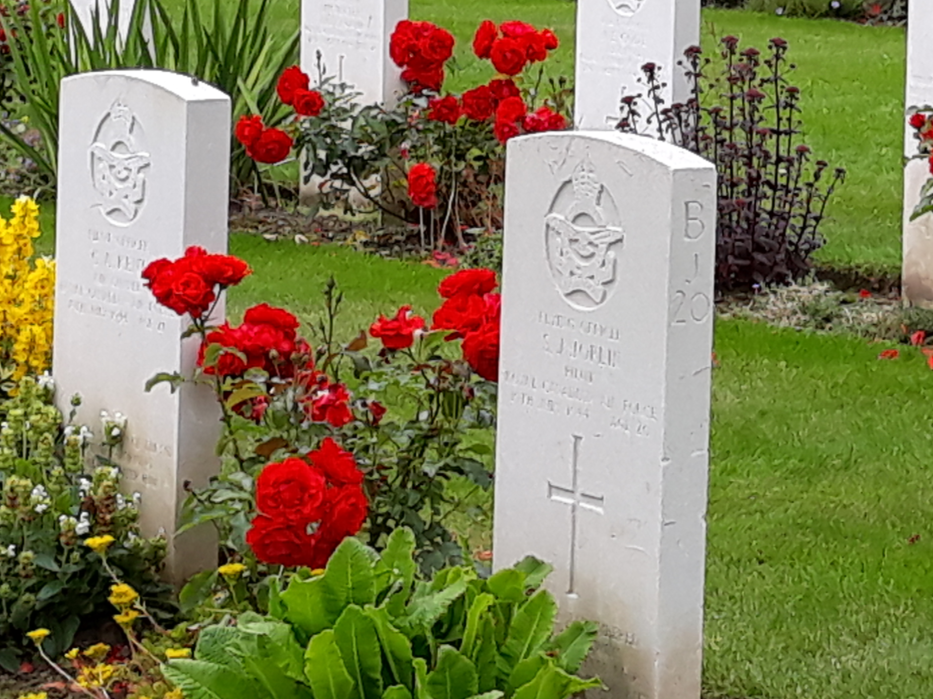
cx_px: 786
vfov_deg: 23.1
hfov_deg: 31.1
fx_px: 1617
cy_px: -46
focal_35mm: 60
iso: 40
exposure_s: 1/428
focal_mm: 3.71
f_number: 1.7
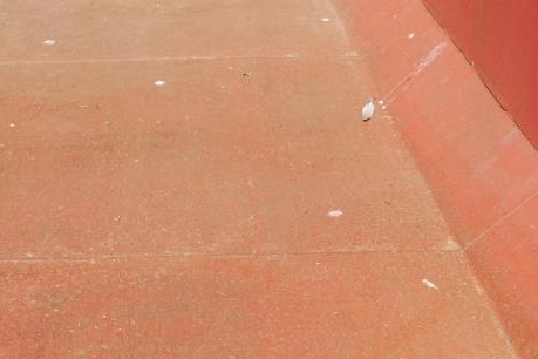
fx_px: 971
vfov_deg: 20.8
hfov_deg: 30.5
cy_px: 113
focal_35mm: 65
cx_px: 137
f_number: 7.1
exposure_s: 1/400
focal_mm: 14
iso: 160
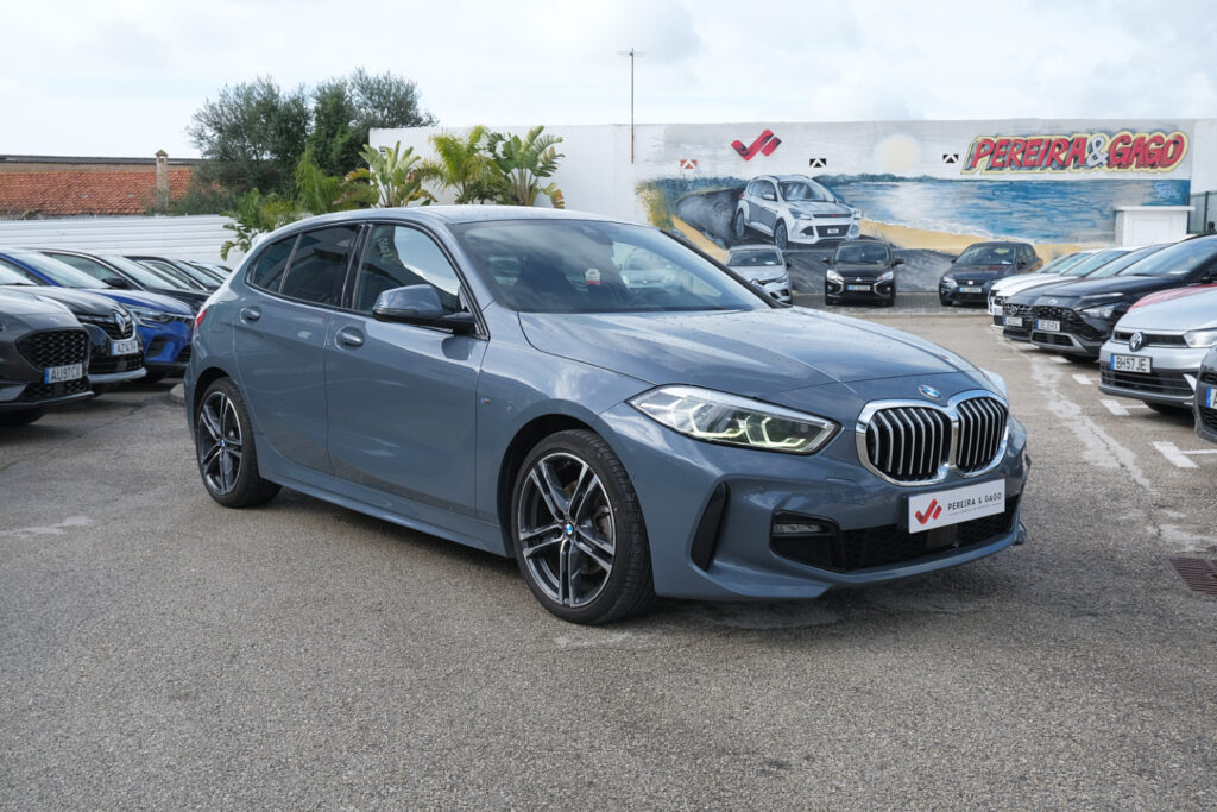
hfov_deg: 53.1
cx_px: 608
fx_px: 1217
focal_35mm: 36
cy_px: 406
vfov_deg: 36.9
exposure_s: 1/125
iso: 160
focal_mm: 24.2
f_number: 9
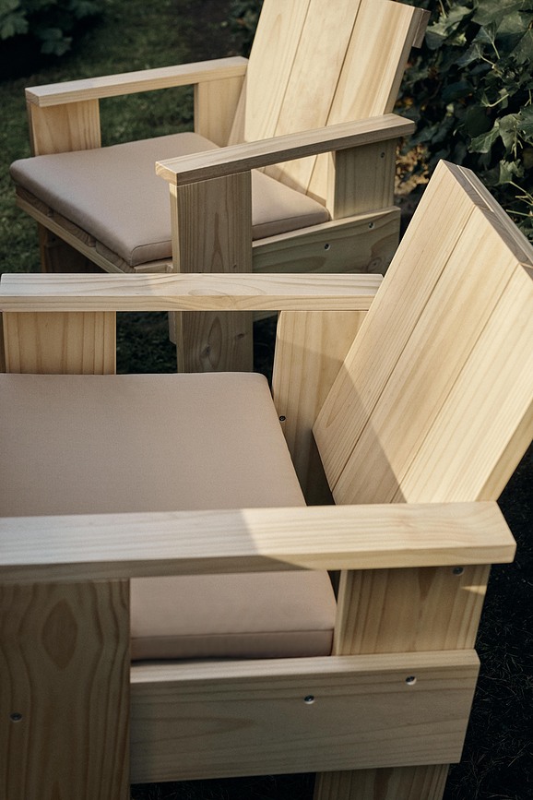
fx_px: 1110
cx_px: 266
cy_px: 400
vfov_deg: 39.6
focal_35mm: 50
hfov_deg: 27.0
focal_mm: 50
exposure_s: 1/500
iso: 500
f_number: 5.6
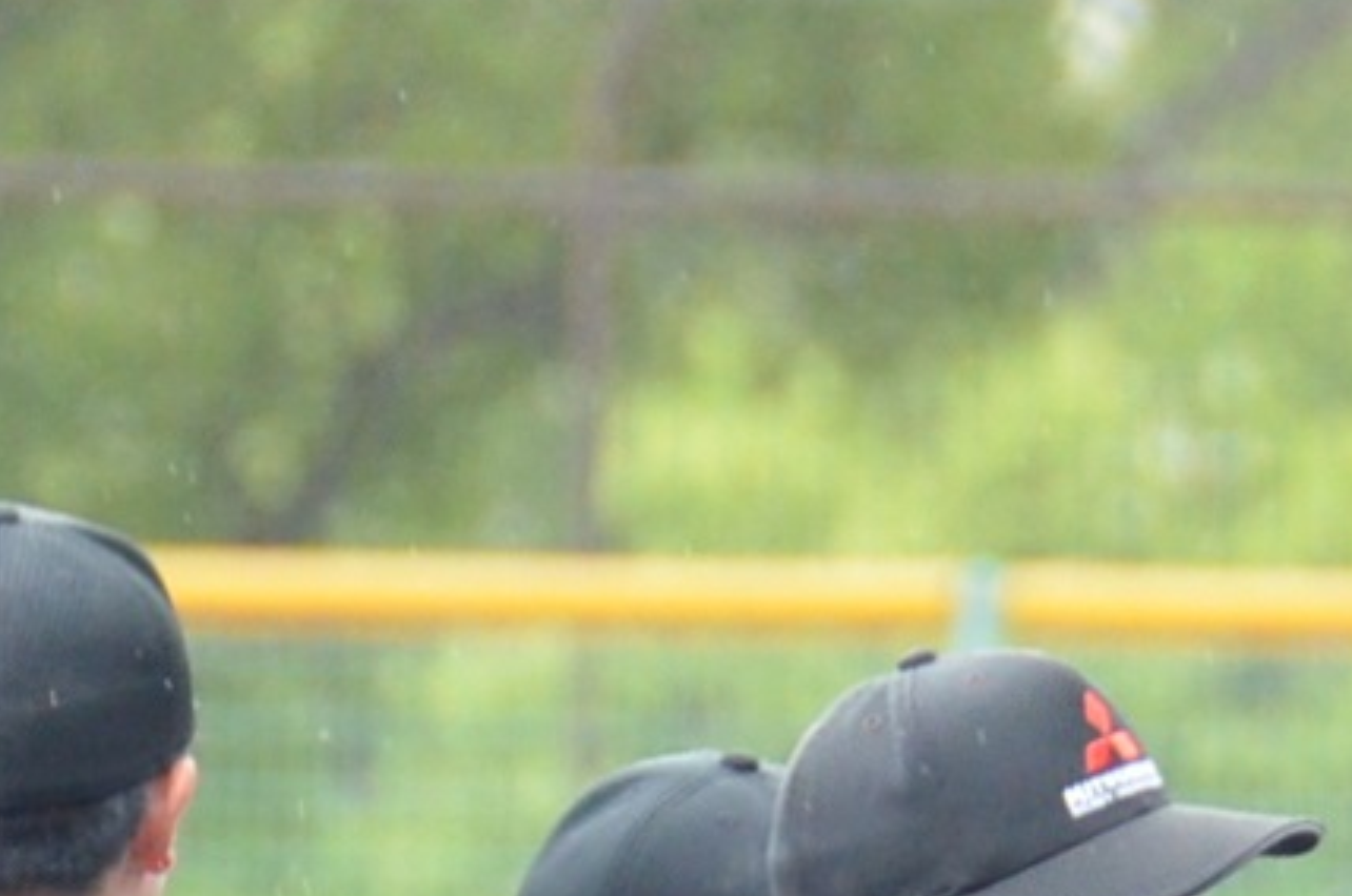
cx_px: -278
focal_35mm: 1984
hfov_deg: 1.0
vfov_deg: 0.7
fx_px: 74397
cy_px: 2048
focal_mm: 230
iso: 2000
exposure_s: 1/400
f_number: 5.6
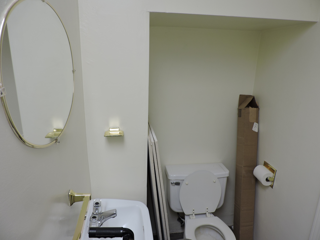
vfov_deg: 56.8
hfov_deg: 71.6
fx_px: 222
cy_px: 120
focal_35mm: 24
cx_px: 160
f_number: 3
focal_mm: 4.3
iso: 100
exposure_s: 1/30
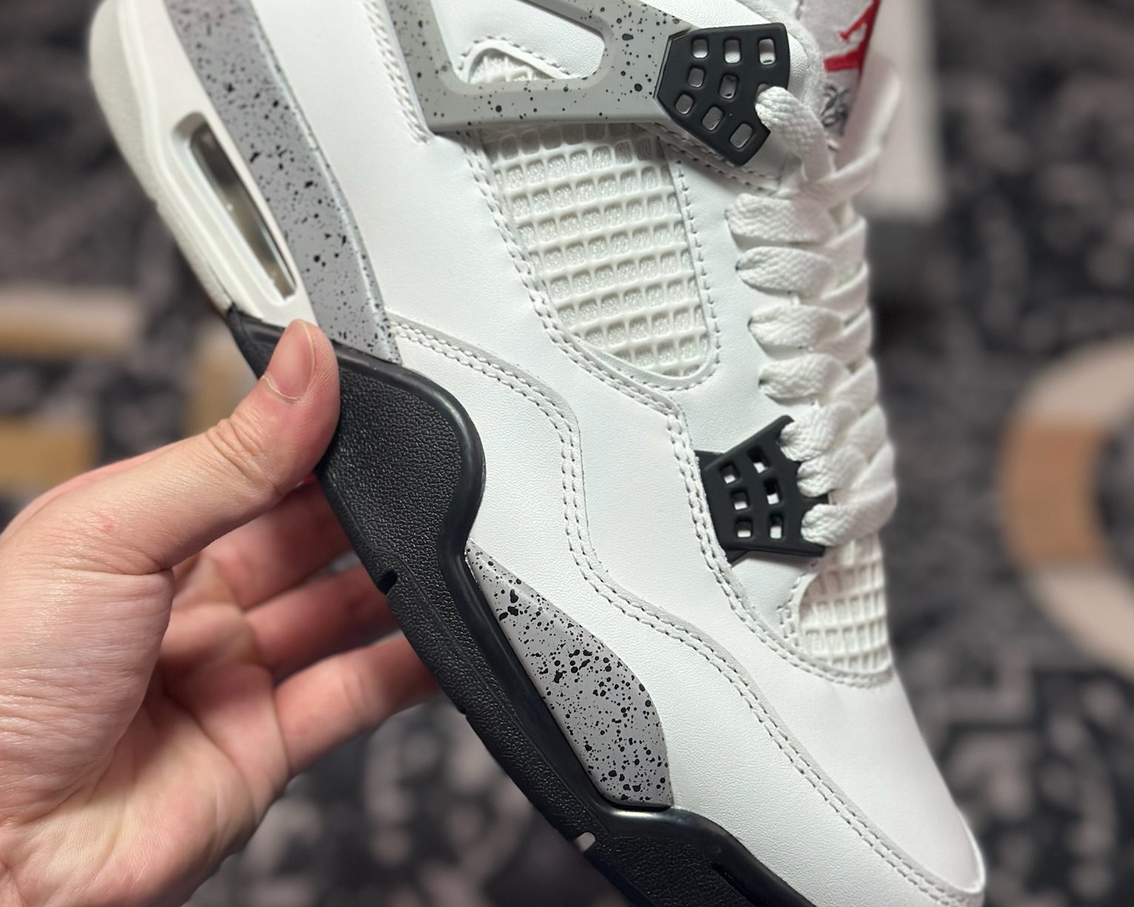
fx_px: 2114
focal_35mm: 63
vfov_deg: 24.2
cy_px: 379
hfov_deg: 30.0
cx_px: 570
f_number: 1.78
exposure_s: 1/1009
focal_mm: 6.86
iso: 80
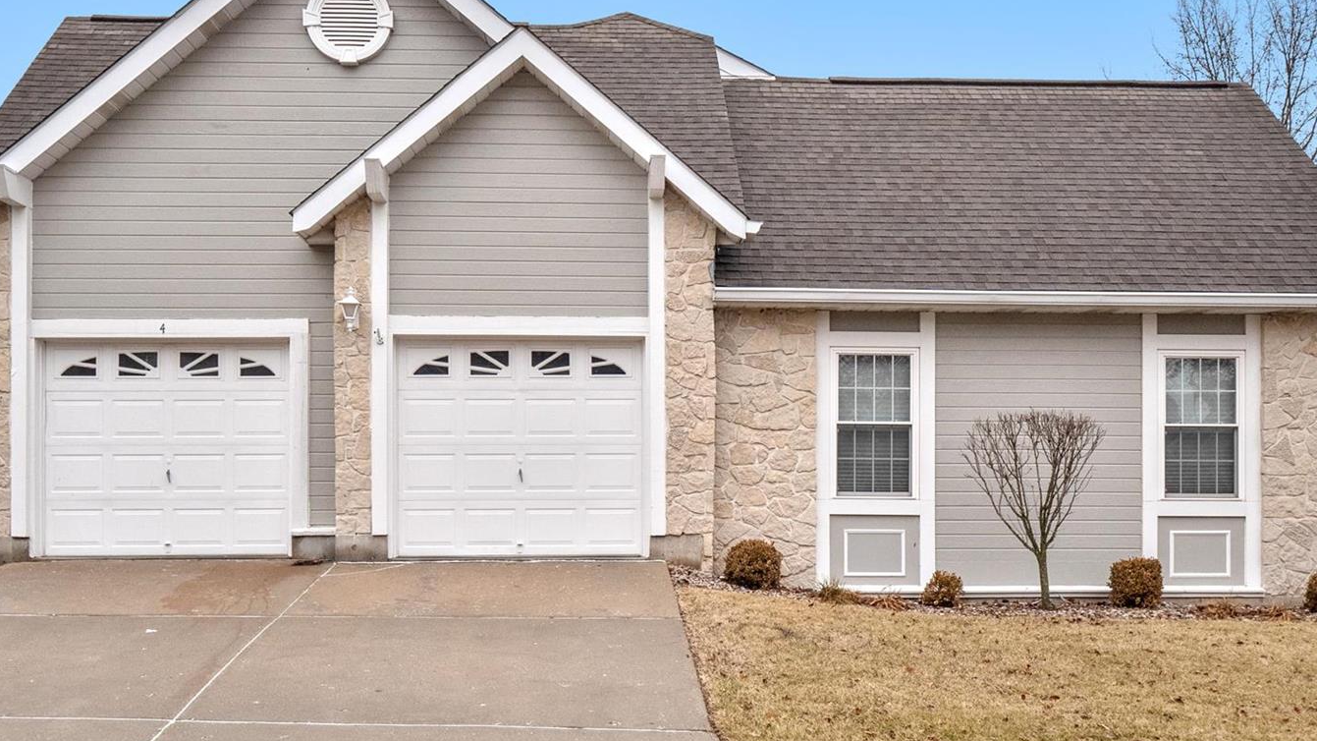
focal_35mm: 40
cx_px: 673
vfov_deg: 29.5
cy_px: 252
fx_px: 1397
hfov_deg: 50.5
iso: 400
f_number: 8
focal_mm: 16
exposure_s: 1/500
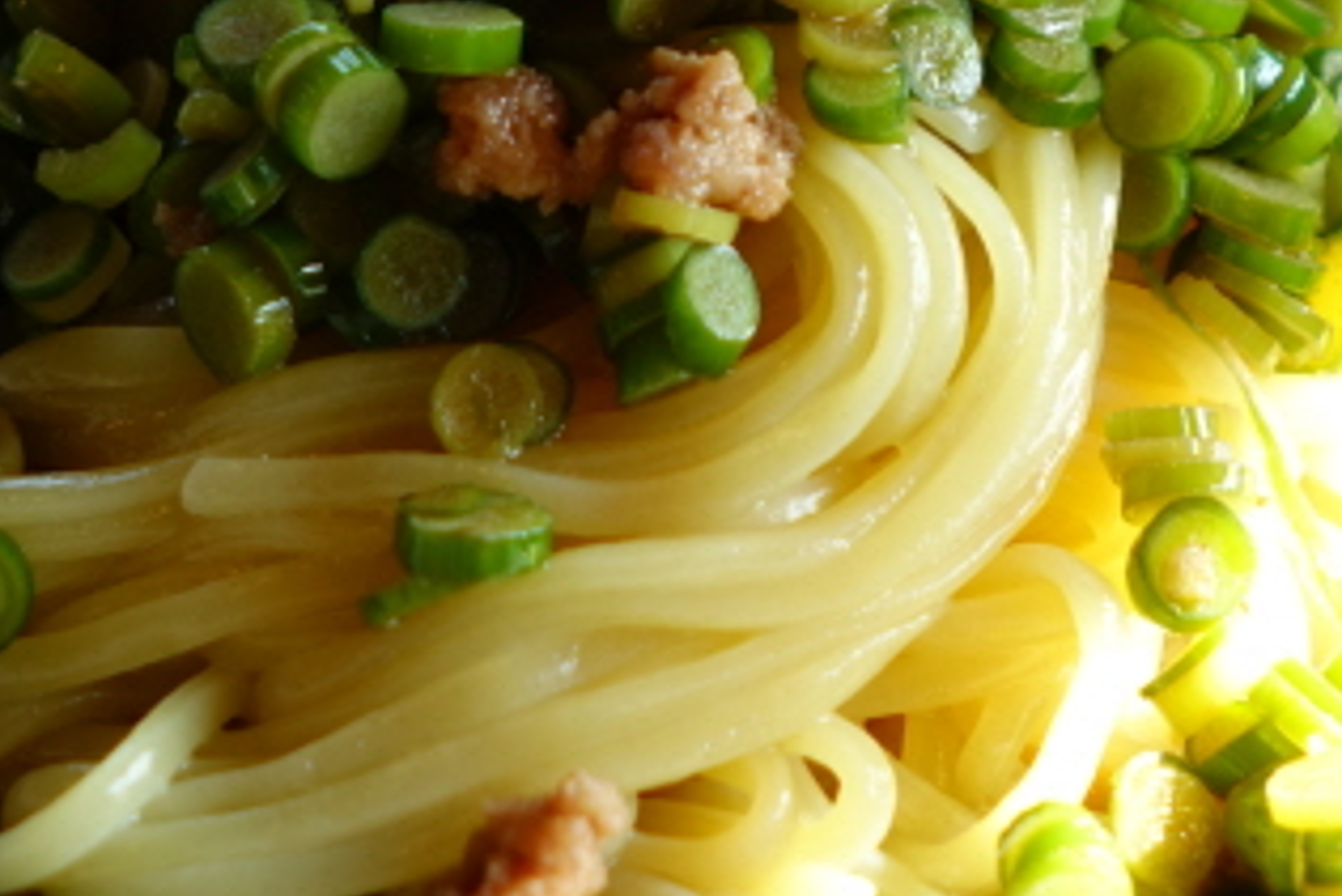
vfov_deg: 5.7
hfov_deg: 8.5
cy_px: 106
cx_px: 756
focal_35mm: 243
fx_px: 9062
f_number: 2.8
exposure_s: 1/160
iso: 200
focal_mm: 47.05
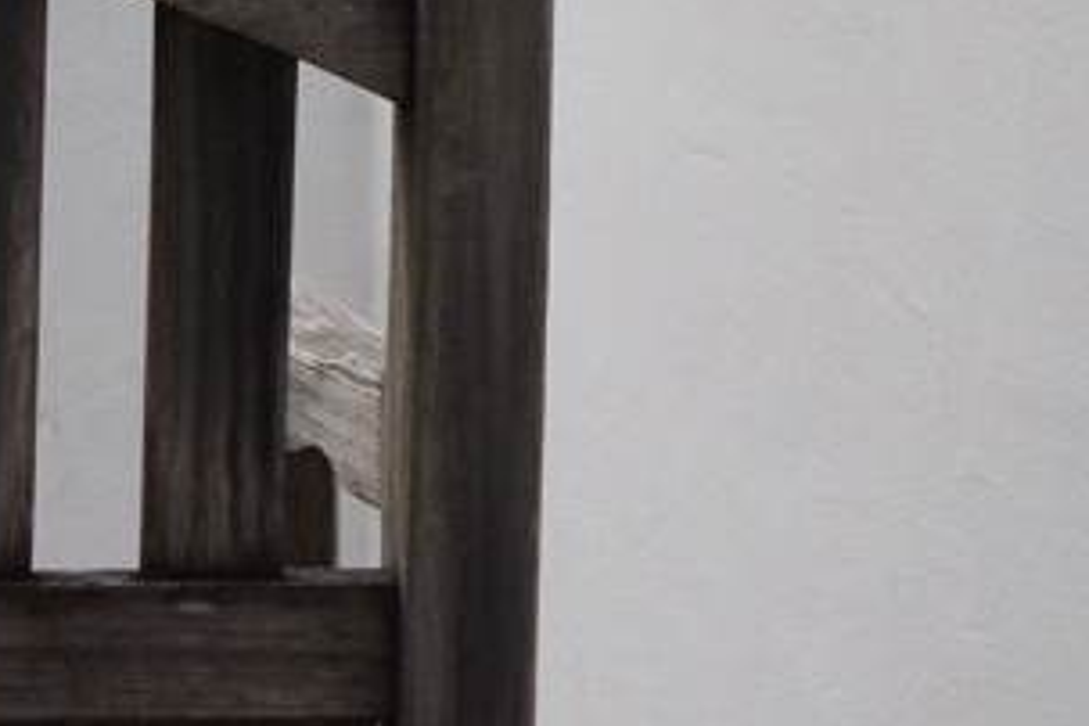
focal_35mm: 201
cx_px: -1215
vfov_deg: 6.7
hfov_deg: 9.5
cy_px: -492
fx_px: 6070
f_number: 4
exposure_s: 1/1000
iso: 400
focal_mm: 25
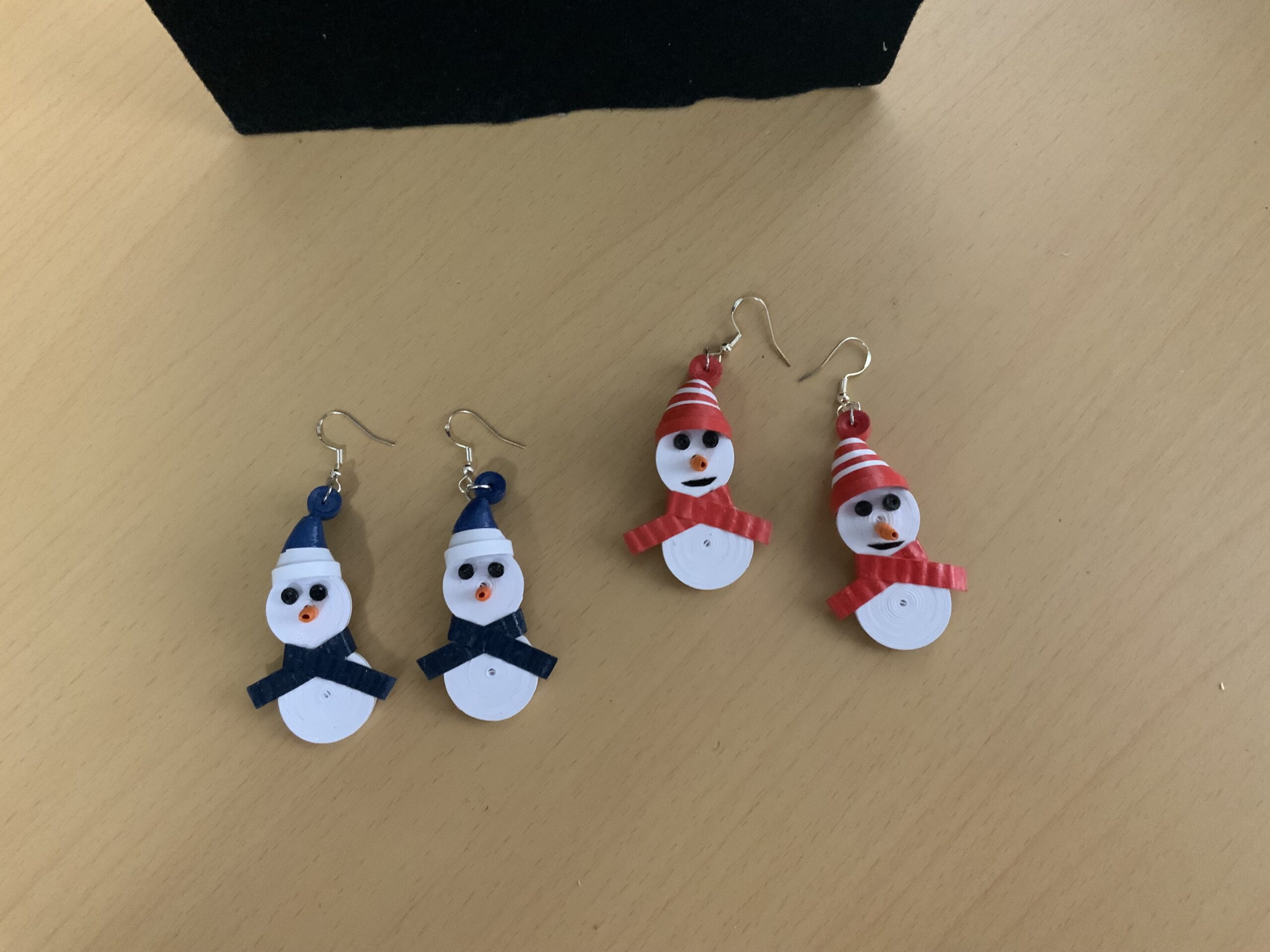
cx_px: 635
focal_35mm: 29
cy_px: 476
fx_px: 1064
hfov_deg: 61.7
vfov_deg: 48.2
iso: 250
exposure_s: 1/40
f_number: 1.8
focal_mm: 3
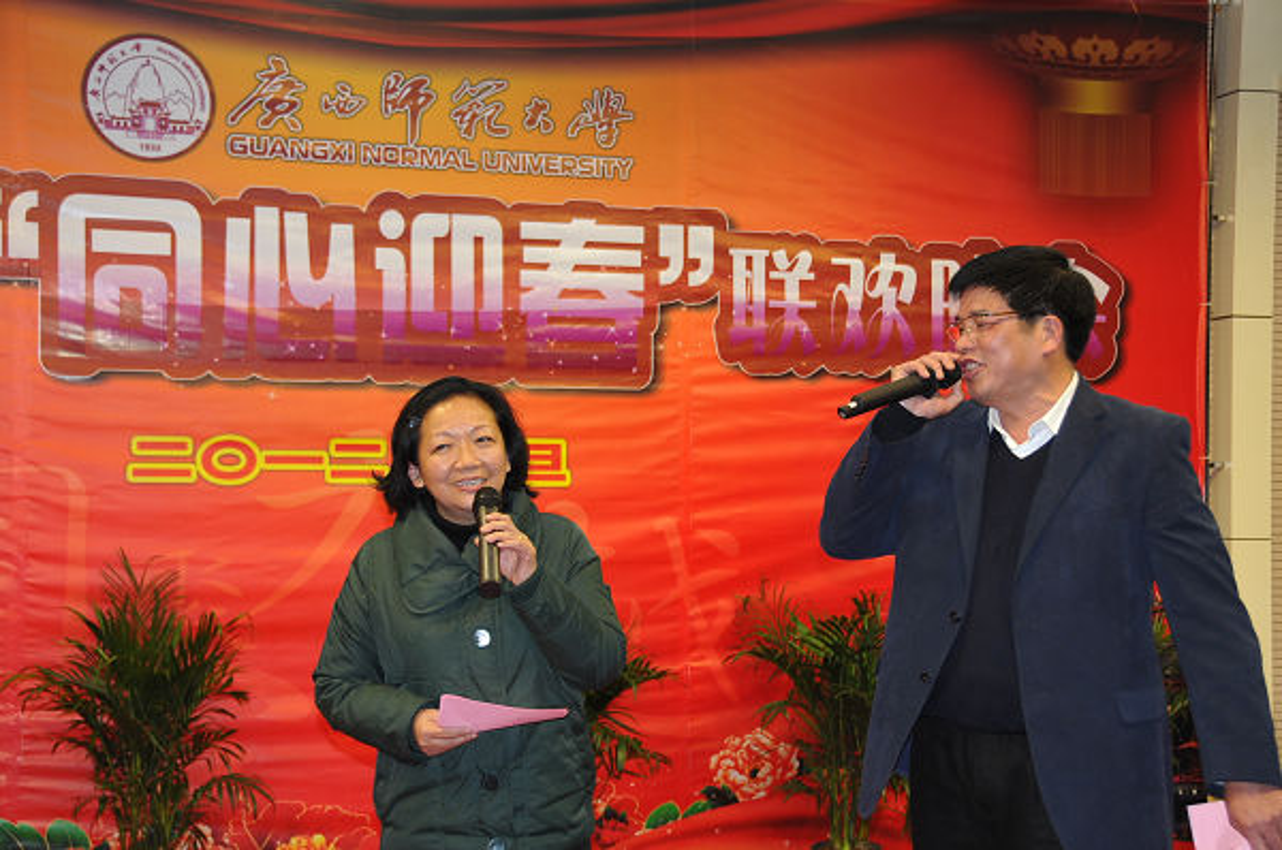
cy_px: 425
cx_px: 641
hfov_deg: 37.9
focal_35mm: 52
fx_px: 1867
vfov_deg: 25.7
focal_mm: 35
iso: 500
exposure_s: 1/60
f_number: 4.2
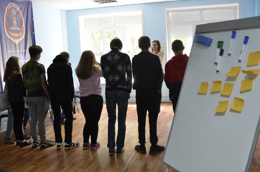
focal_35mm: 36
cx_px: 130
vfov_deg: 36.7
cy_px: 86
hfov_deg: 53.2
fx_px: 259
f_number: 3.2
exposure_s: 1/40
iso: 800
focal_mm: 24
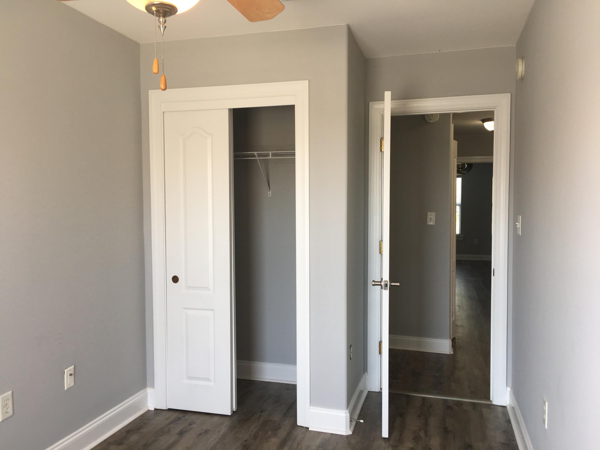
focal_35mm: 29
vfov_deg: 48.2
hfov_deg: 61.7
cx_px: 300
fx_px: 503
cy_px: 225
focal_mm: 4.15
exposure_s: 1/40
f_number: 2.2
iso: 25
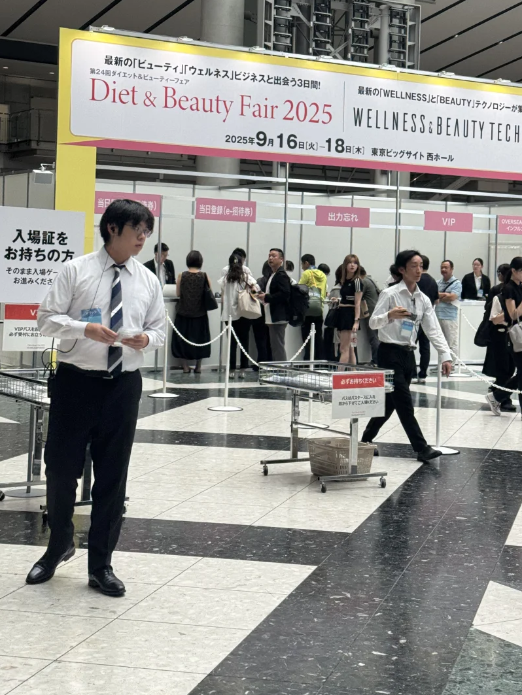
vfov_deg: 29.6
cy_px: 238
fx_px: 1306
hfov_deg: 22.6
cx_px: 324
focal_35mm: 65
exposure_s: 1/436
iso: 64
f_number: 1.78
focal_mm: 6.76
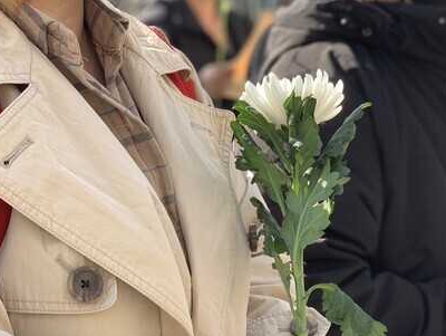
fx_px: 1006
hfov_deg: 24.9
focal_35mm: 78
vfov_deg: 18.8
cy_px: 251
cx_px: 268
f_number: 2.4
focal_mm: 6
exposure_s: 1/144
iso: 16
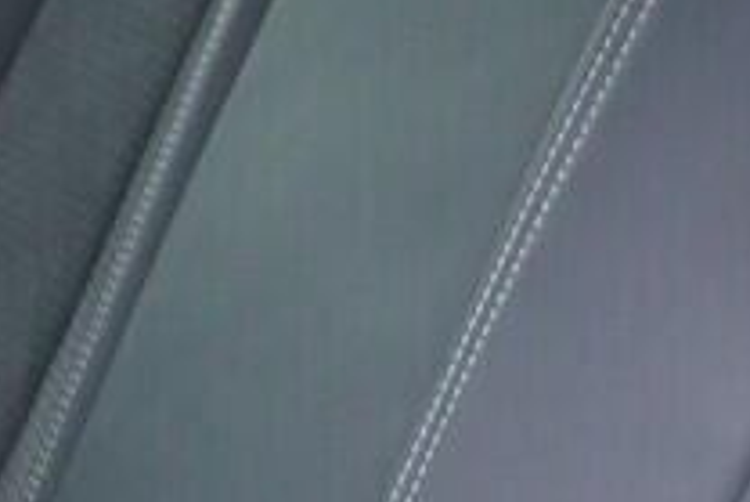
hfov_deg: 8.1
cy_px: 769
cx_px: -433
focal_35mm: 249
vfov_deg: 5.5
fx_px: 5191
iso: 800
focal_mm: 24
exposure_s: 1/40
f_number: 2.8
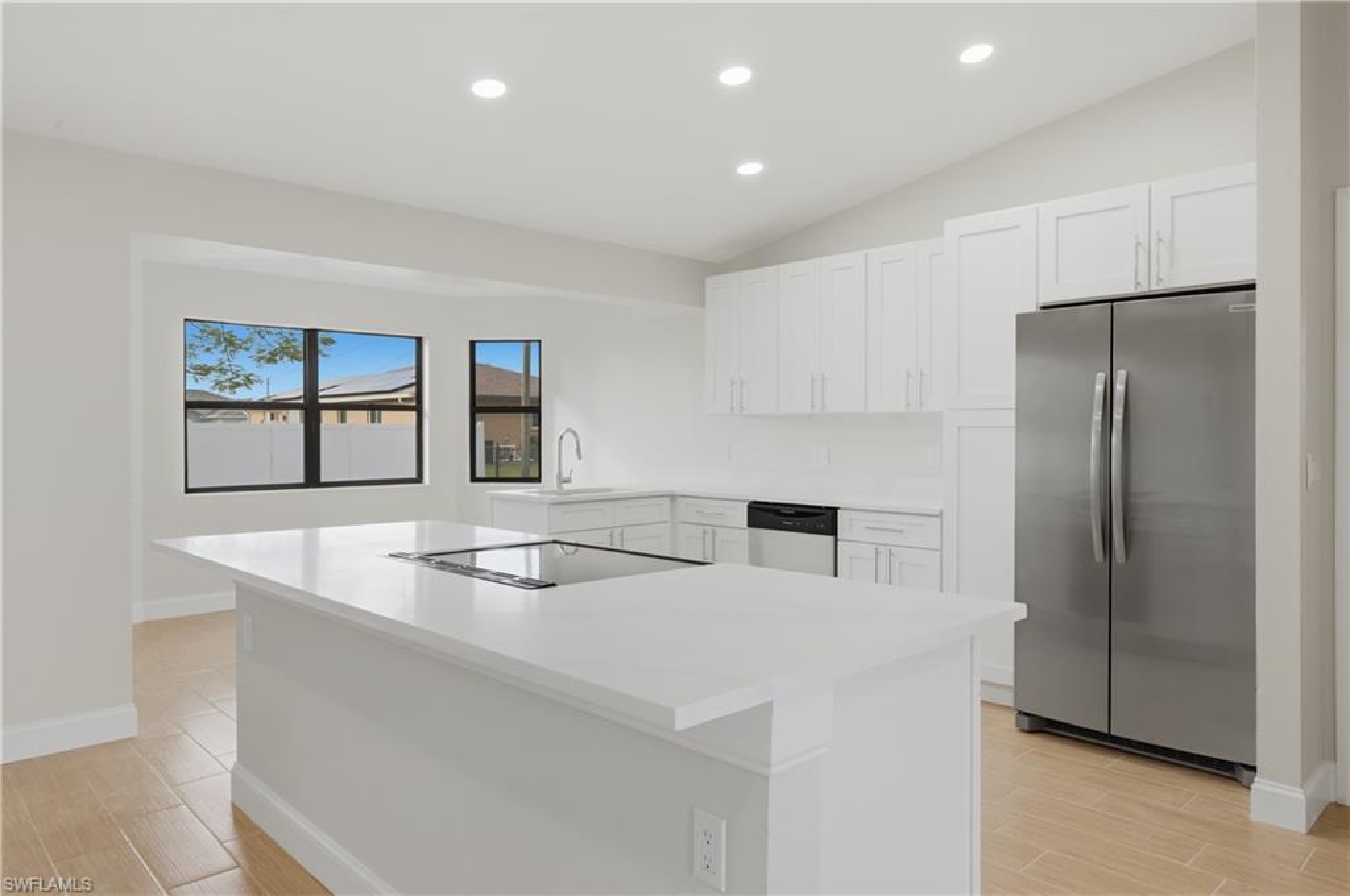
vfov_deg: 57.1
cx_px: 675
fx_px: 824
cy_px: 448
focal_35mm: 22
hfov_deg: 78.7
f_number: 9
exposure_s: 1/8000
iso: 320
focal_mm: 22
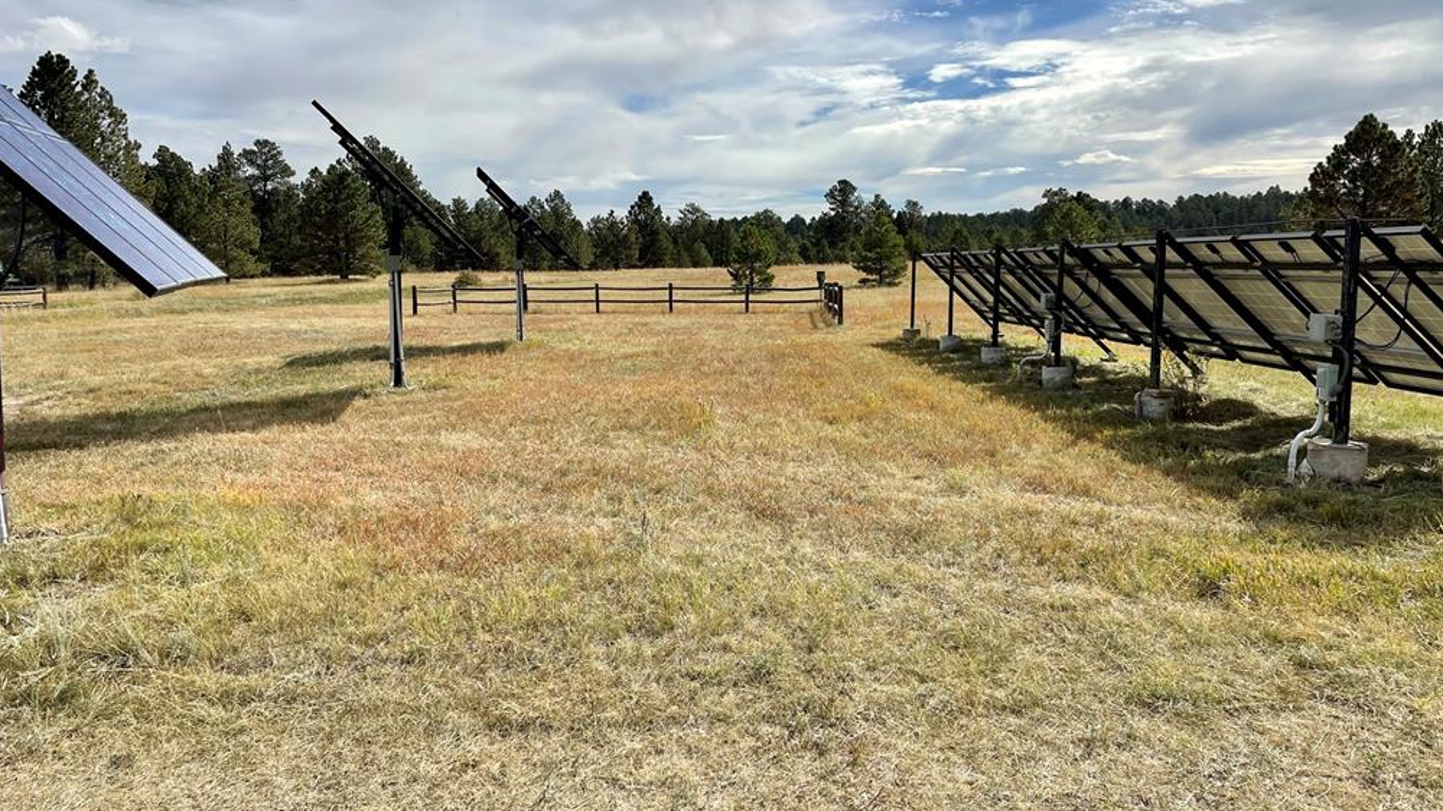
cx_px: 727
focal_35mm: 29
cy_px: 359
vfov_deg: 40.1
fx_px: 1109
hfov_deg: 66.1
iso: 32
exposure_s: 1/6494
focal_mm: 4.2
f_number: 1.6
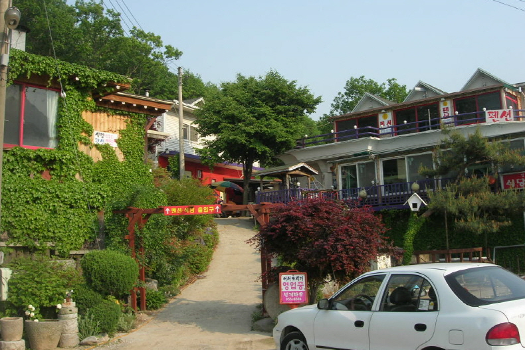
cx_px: 265
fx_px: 583
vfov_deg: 33.4
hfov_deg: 48.4
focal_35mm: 40
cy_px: 156
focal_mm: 7.8
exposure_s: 1/360
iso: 64
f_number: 4.8
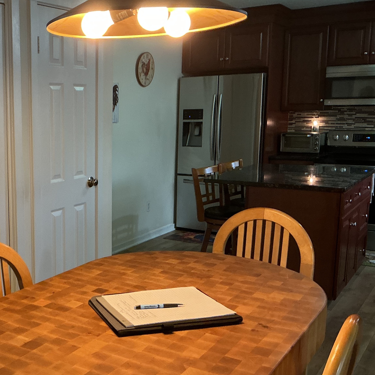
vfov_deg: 37.5
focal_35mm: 45
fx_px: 552
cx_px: 47
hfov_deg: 35.6
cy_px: 206
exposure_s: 1/60
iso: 160
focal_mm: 3
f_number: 1.8
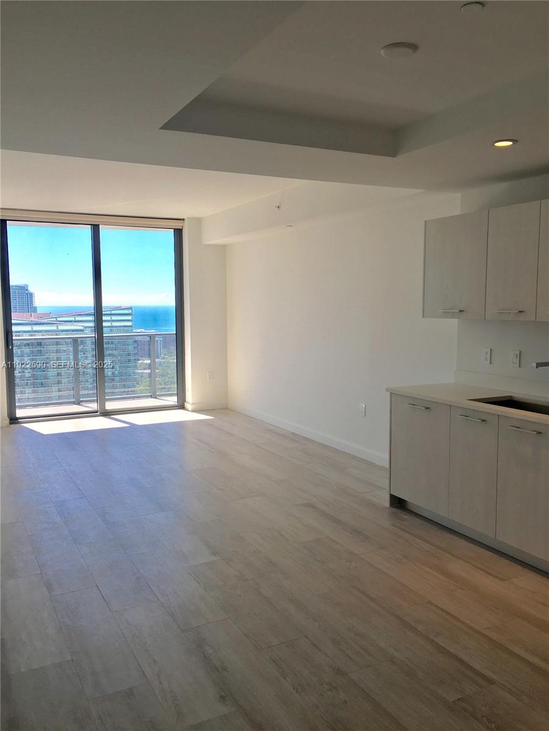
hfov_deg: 48.2
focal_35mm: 29
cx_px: 274
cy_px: 366
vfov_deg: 61.7
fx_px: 613
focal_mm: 4.15
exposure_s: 1/192
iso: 25
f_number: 2.2
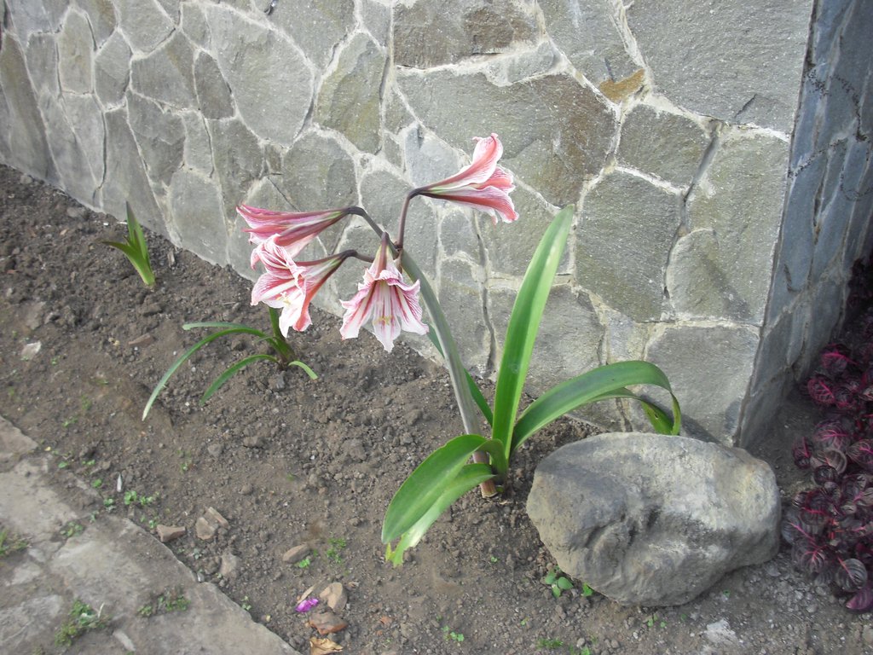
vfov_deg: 37.7
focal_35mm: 38
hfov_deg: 49.0
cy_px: 328
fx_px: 958
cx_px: 436
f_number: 2.8
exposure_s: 1/125
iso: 100
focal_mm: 6.2
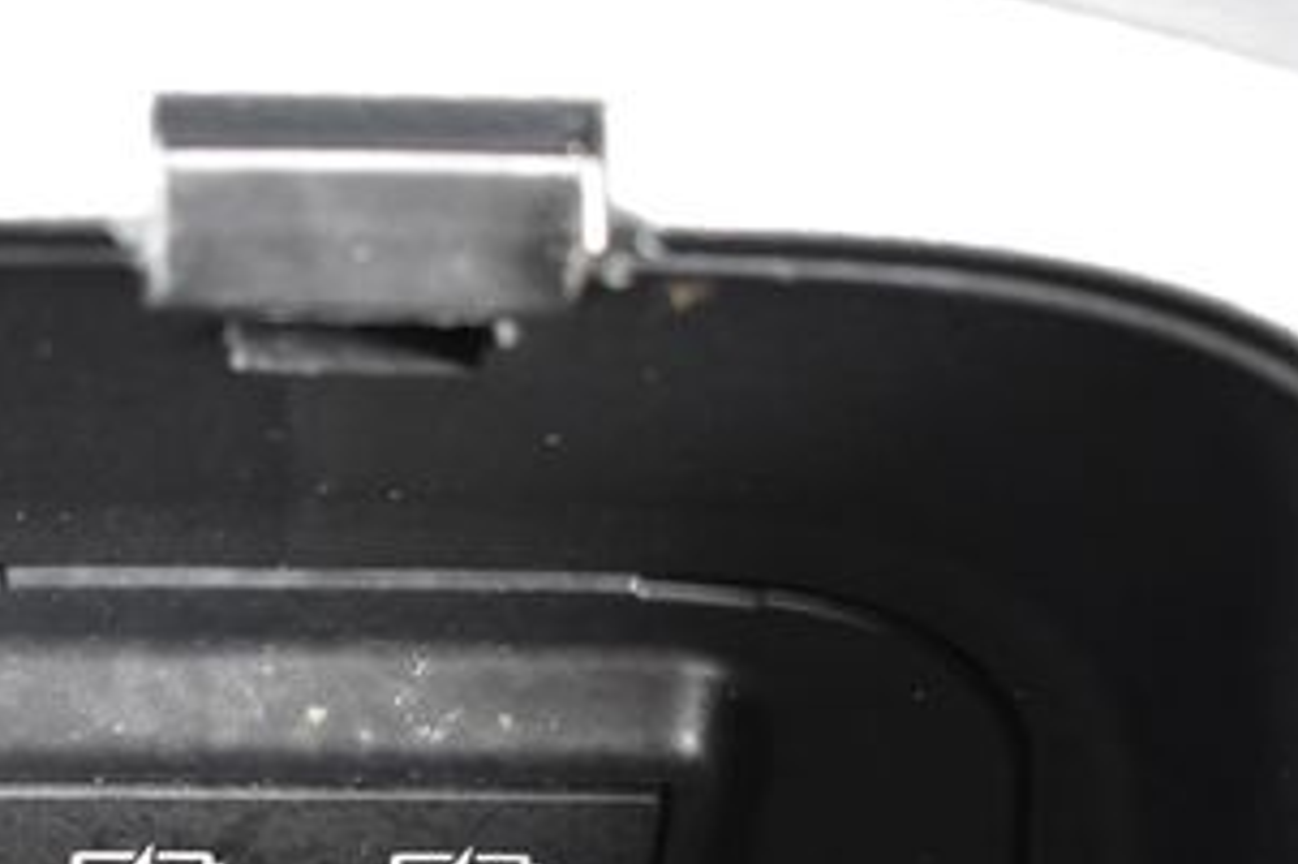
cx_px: 327
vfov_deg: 10.7
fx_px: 4576
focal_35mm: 127
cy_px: 800
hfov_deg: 16.1
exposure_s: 1/10
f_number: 4.8
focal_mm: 40
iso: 1600
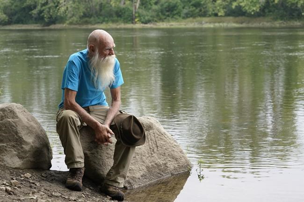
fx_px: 591
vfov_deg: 19.4
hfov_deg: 28.9
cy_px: 101
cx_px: 152
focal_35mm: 70
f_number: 5.6
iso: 1250
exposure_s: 1/1000
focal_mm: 70
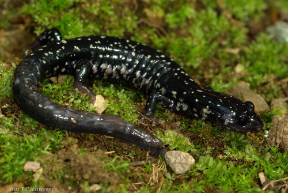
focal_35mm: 158
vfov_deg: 8.7
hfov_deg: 13.0
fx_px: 1262
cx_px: 144
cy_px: 96
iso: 400
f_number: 13
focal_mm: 105
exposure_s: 1/125
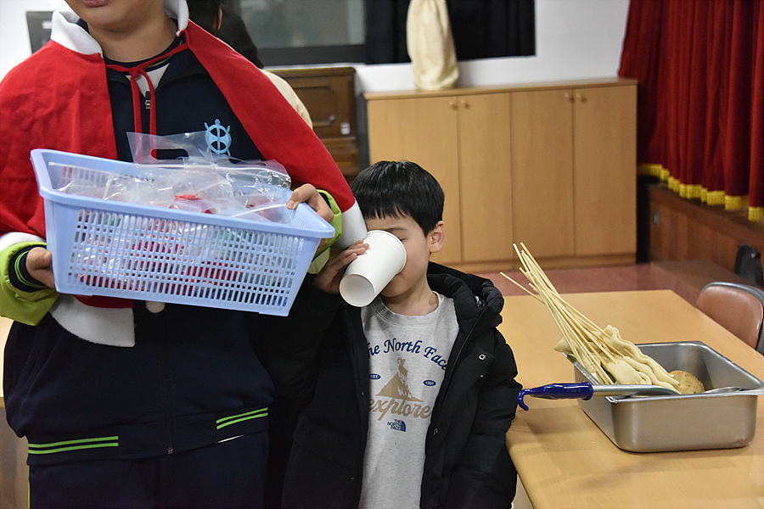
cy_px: 254
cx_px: 382
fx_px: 1231
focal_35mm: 58
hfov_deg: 34.5
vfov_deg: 23.4
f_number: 5
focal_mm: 58
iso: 5600
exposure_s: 1/125
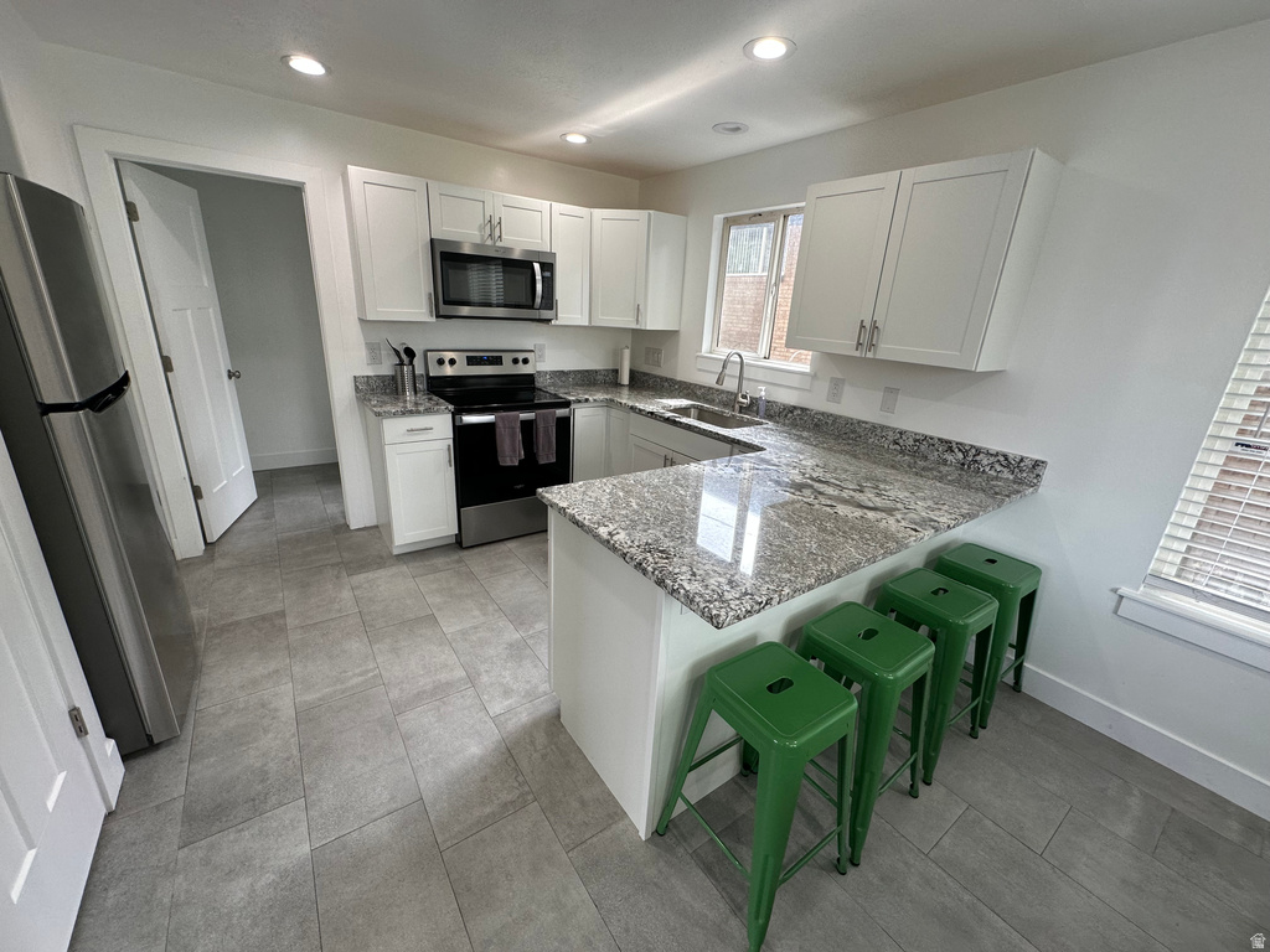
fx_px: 514
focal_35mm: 14
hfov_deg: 102.1
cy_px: 476
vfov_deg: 85.7
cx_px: 635
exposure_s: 1/120
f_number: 2.2
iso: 100
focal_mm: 2.22
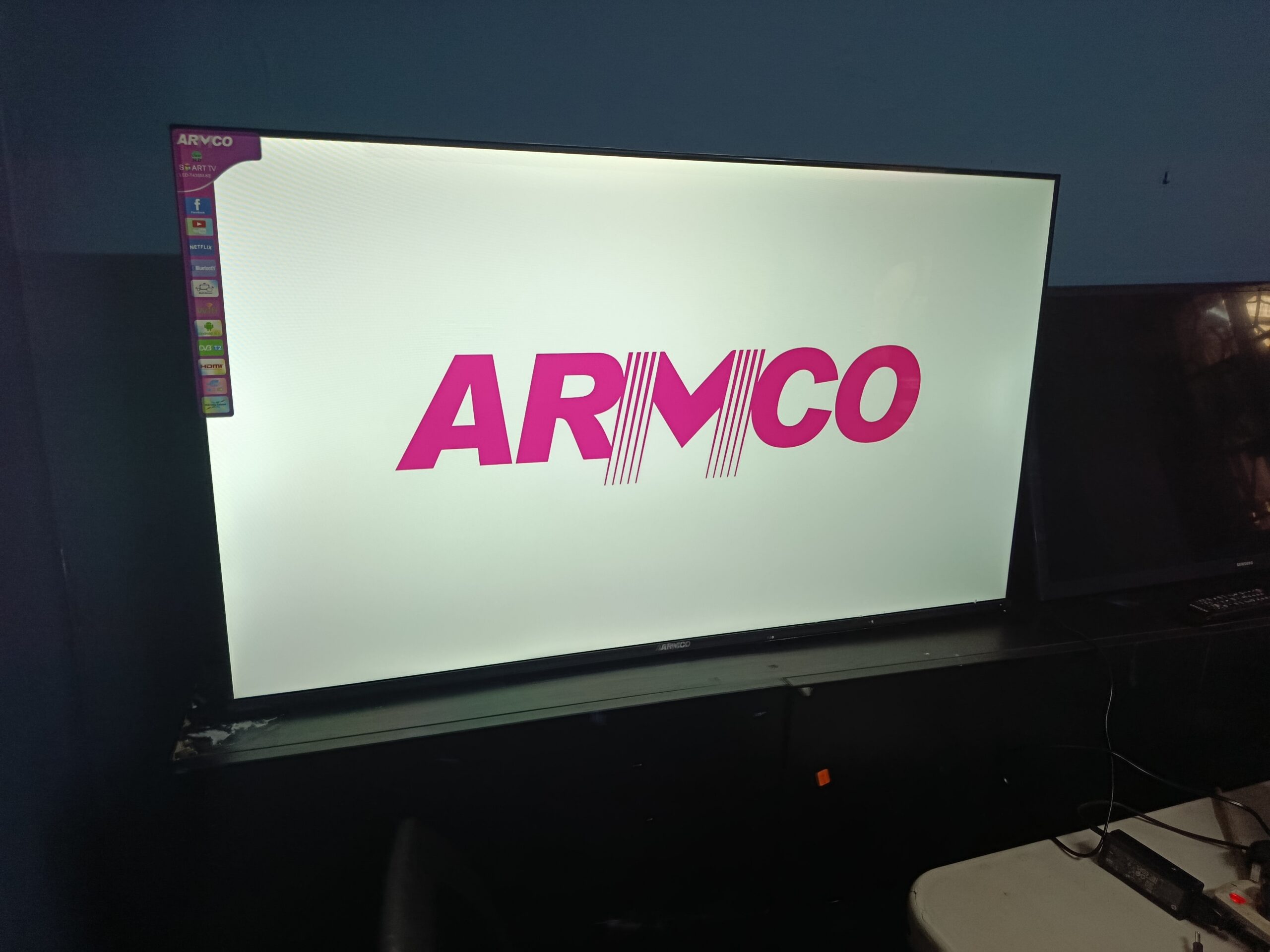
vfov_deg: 56.8
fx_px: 881
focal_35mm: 24
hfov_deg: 71.6
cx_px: 635
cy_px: 476
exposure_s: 1/100
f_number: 1.7
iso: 594
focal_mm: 5.24
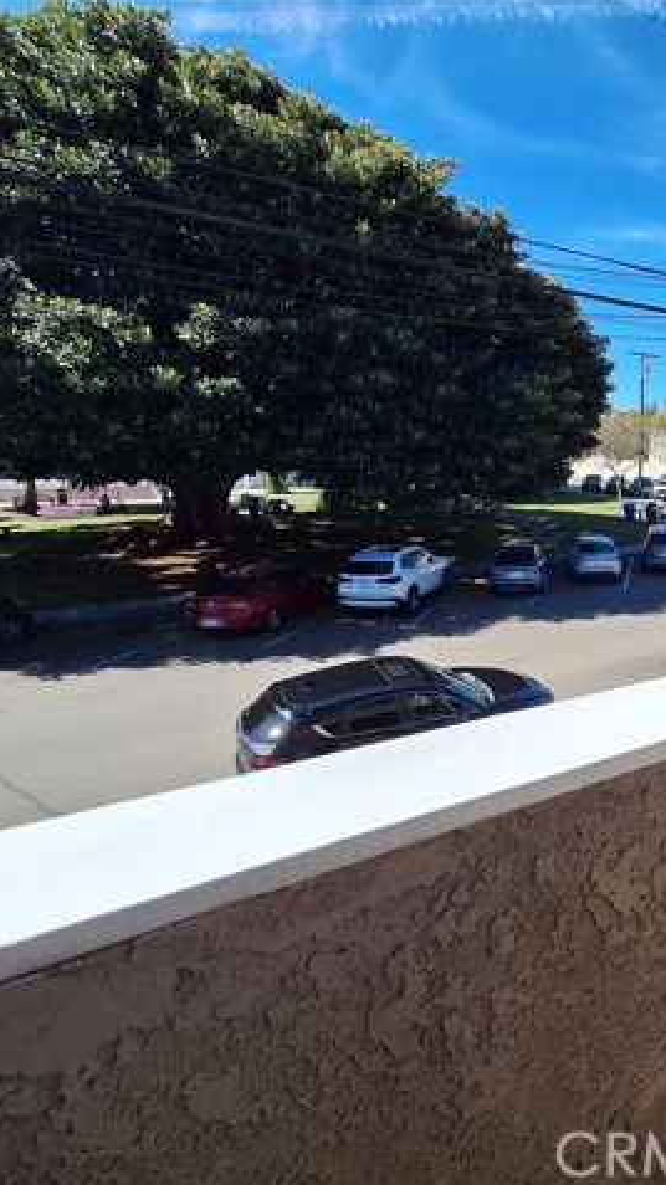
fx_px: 597
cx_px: 594
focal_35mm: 19
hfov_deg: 51.7
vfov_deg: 89.6
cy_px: 594
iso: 40
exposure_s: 1/2000
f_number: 2.2
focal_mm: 1.74
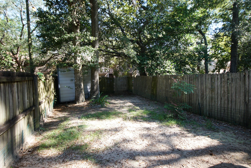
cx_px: 126
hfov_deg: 90.0
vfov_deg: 67.4
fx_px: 126
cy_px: 84
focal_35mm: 18
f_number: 4.5
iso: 400
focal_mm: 12
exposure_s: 1/160
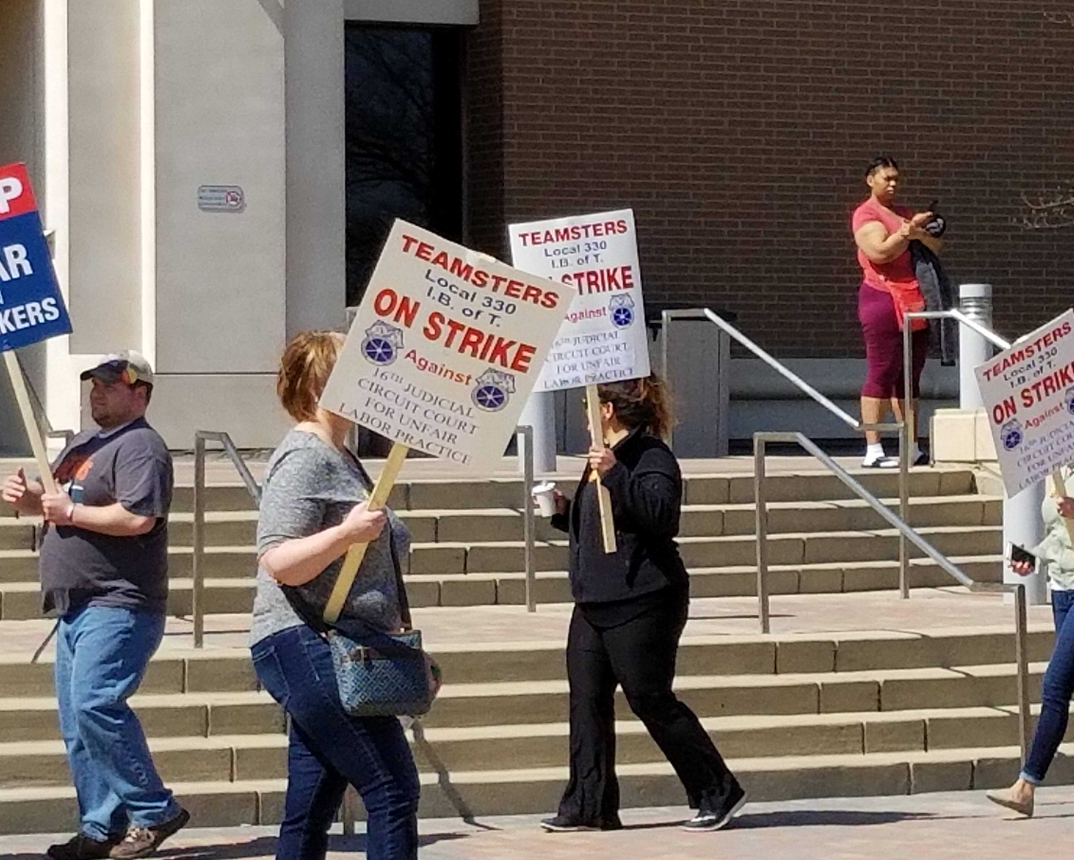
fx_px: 890
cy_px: 429
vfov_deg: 51.5
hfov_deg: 62.2
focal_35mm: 28
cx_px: 539
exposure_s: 1/3008
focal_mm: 4.25
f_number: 1.7
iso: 50
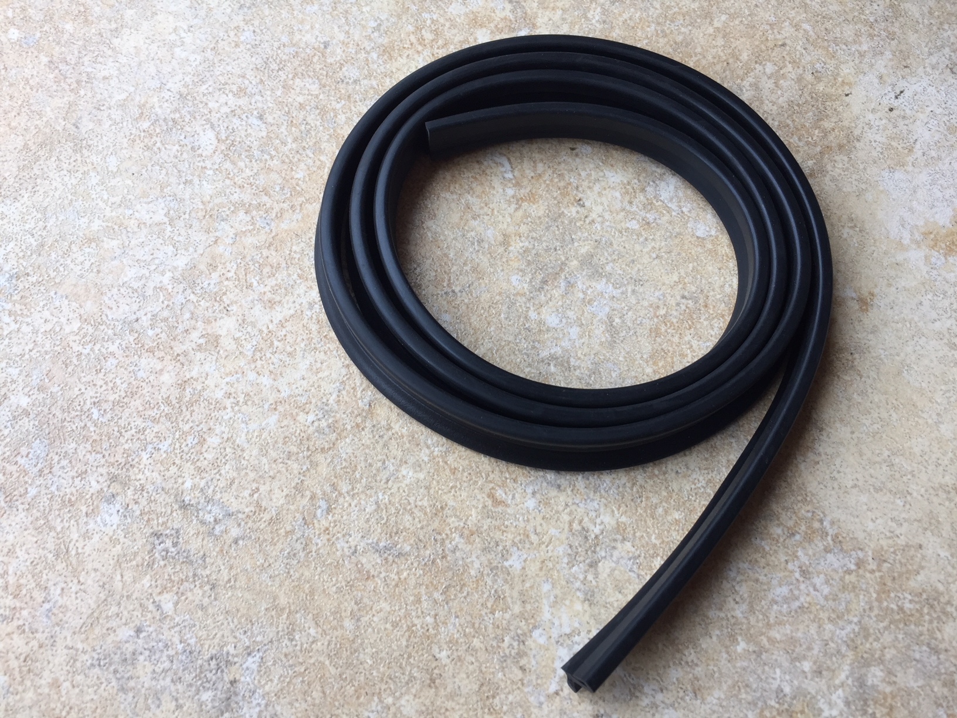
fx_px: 802
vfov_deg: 48.2
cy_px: 359
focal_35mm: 29
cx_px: 478
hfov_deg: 61.7
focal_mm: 4.15
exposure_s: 1/50
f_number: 2.2
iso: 32
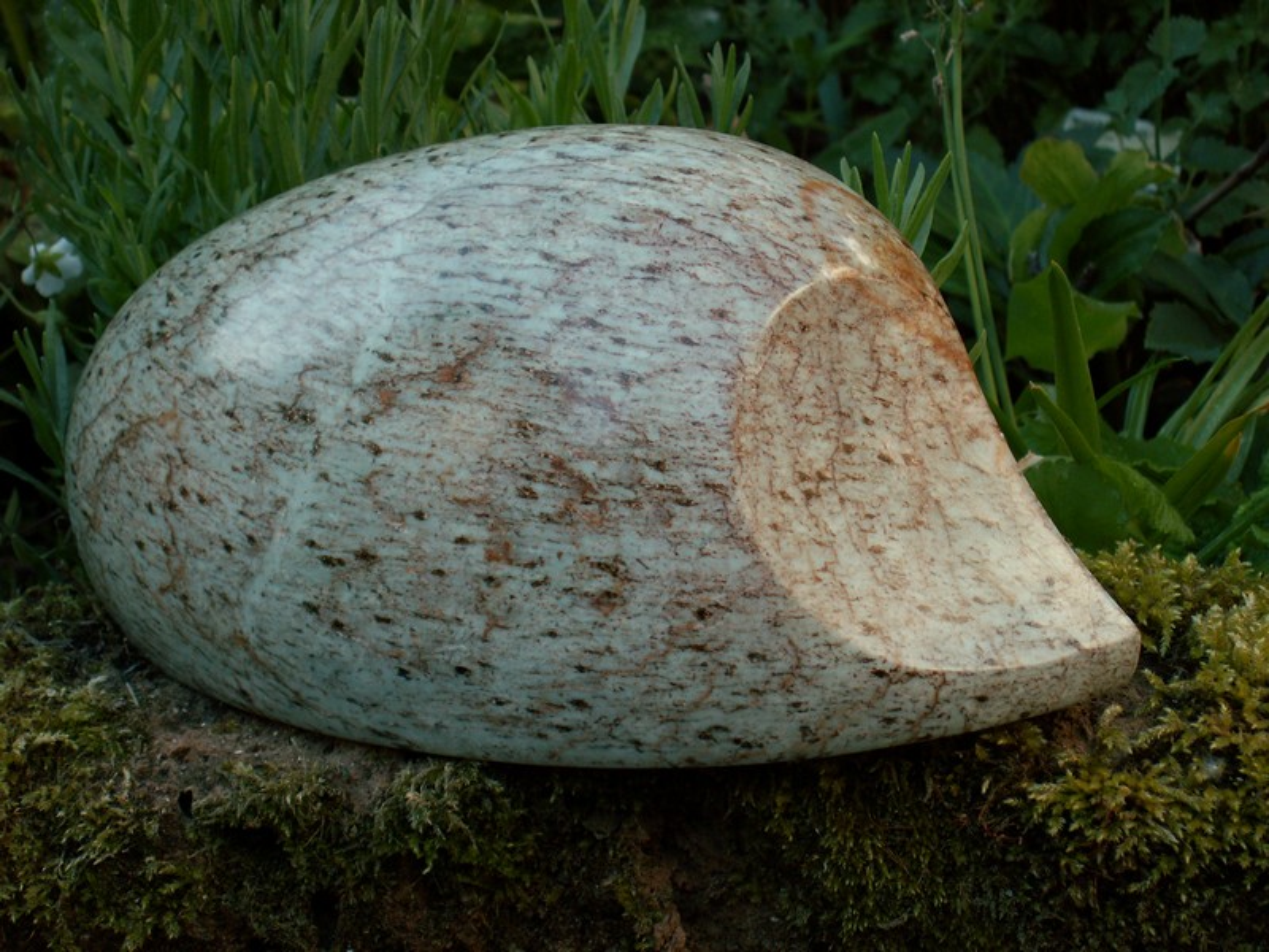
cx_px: 634
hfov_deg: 31.2
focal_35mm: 62
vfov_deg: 23.7
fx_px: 2273
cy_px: 476
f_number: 3.2
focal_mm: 10.34
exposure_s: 1/80
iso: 50
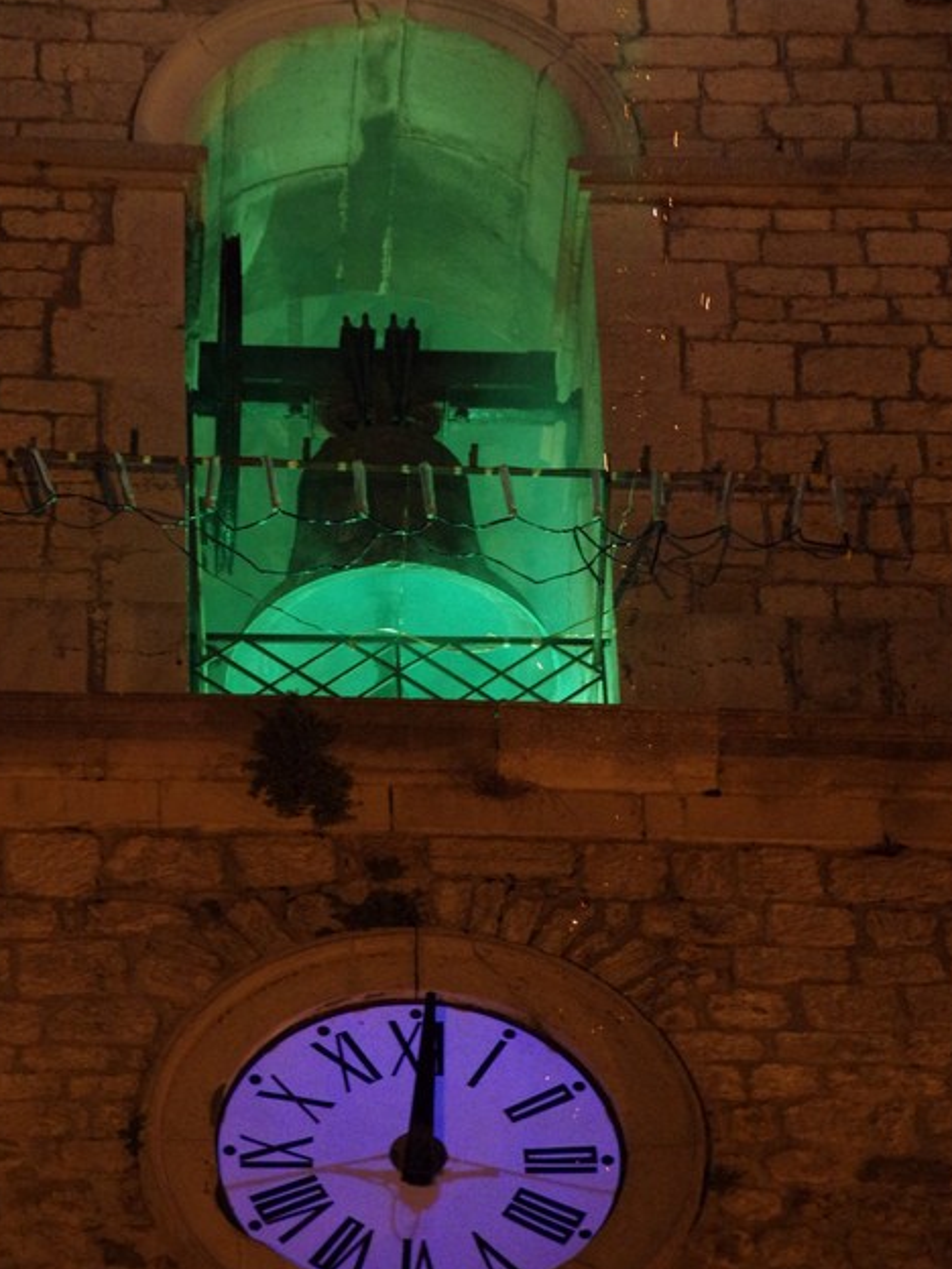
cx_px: 450
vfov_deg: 8.9
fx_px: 8141
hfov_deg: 6.7
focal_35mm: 222
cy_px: 600
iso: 3200
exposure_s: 1/60
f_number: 6.3
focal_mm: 128
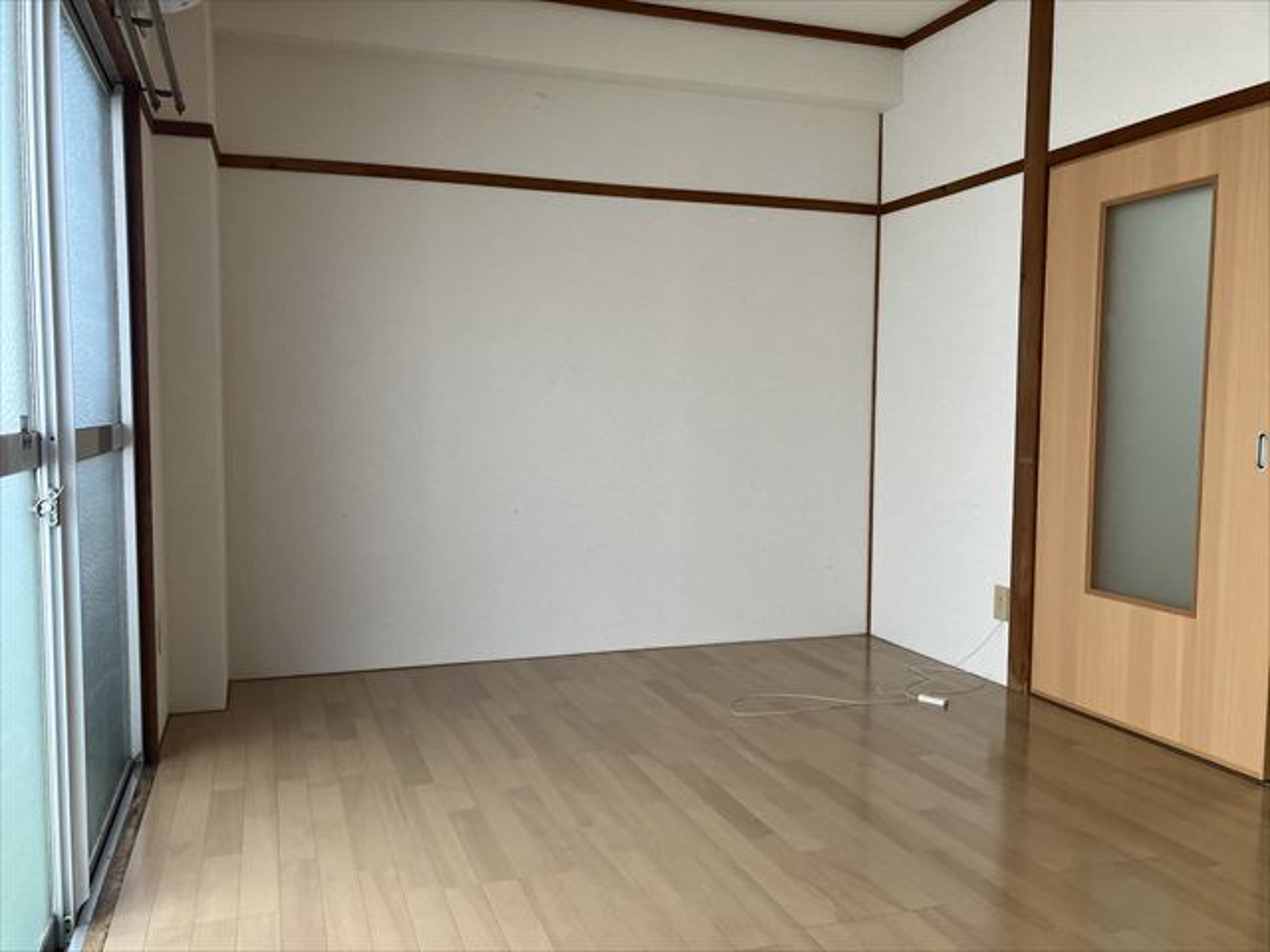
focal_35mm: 28
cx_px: 635
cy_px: 476
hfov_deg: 63.4
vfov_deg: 49.7
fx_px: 1027
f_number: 1.8
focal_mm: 3.99
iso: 50
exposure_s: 1/120
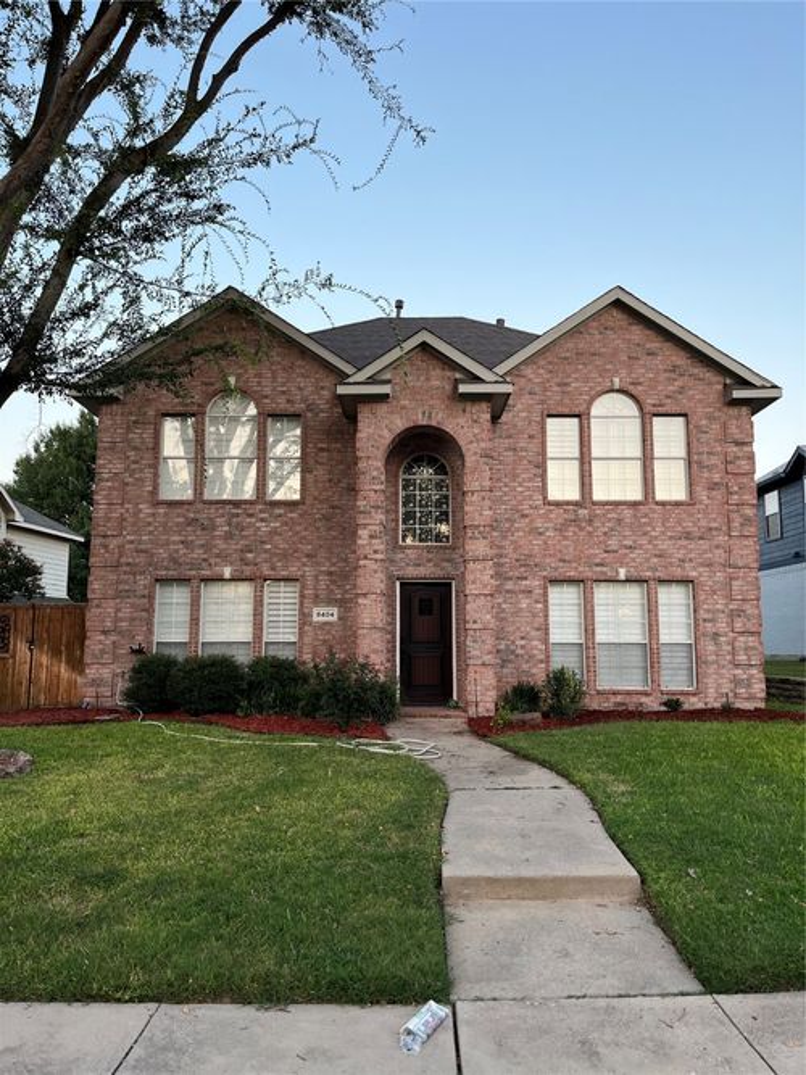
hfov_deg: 53.0
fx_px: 807
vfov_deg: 67.3
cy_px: 538
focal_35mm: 26
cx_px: 403
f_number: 1.6
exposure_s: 1/122
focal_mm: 5.1
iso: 64
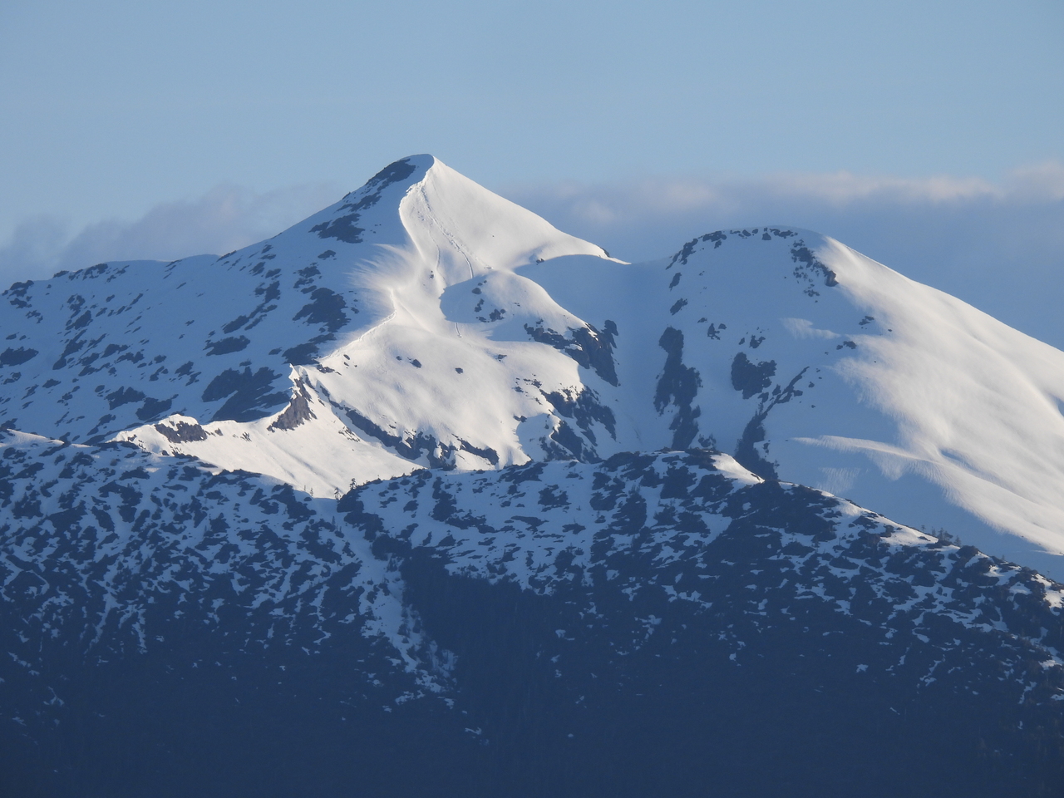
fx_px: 15369
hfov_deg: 4.0
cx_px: 532
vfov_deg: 3.0
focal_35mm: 500
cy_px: 399
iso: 100
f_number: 5
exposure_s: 1/640
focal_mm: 89.2
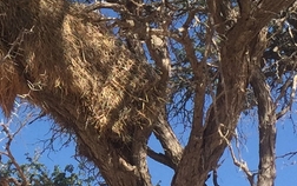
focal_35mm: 156
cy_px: 15
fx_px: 1264
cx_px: -24
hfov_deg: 13.2
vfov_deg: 8.4
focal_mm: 4.15
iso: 32
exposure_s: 1/1883
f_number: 2.2
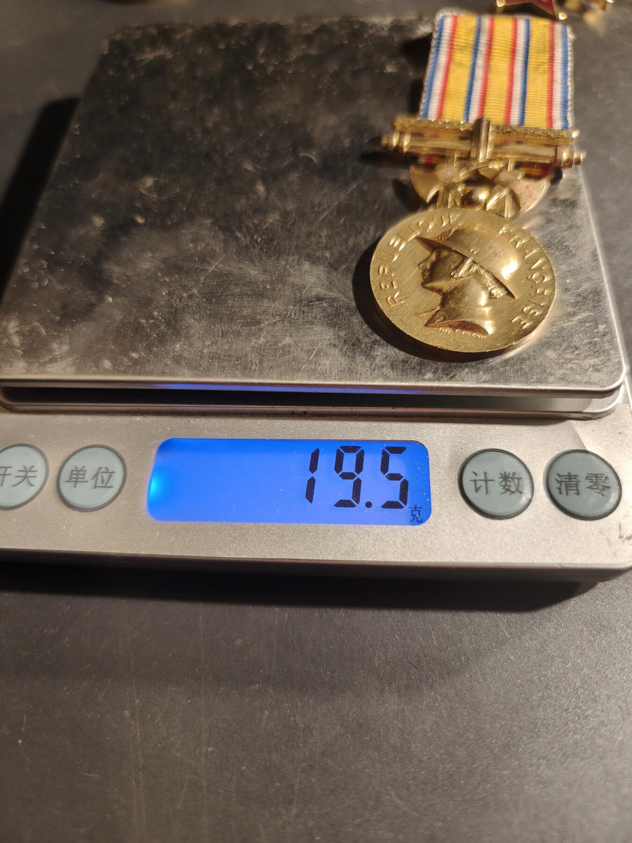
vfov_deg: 73.9
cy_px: 422
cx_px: 316
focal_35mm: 23
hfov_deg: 58.9
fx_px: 560
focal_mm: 6.06
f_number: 1.6
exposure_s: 1/148
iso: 250
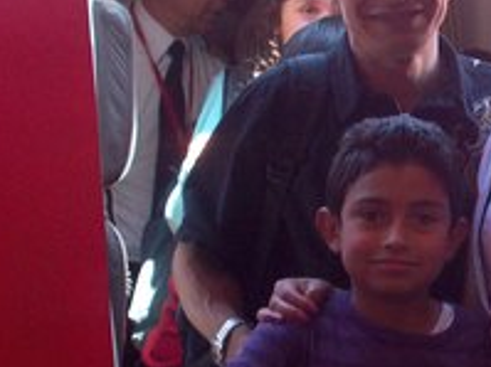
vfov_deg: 10.0
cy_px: 271
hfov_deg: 13.1
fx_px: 2098
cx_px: 543
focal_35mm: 148
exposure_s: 1/52.5
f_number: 3.1
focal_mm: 7.6
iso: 80
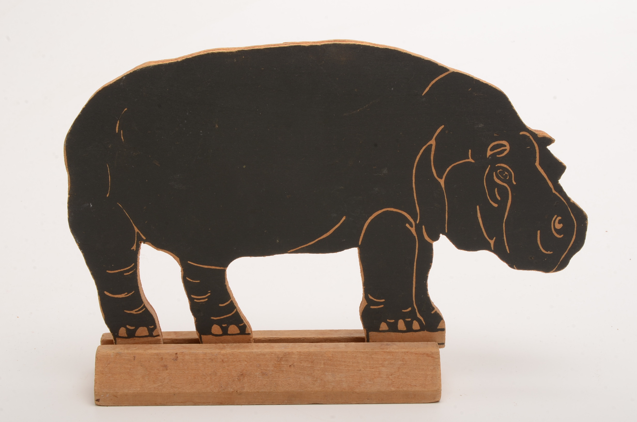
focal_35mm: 69
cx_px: 318
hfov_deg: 29.3
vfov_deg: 19.6
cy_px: 211
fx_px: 1218
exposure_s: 1/200
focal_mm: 46
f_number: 25
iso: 100
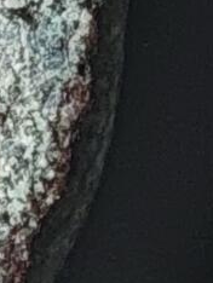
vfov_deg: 2.0
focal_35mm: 968
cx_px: -488
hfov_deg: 1.5
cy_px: 59
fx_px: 7927
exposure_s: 1/100
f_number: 2
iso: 125
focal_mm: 9
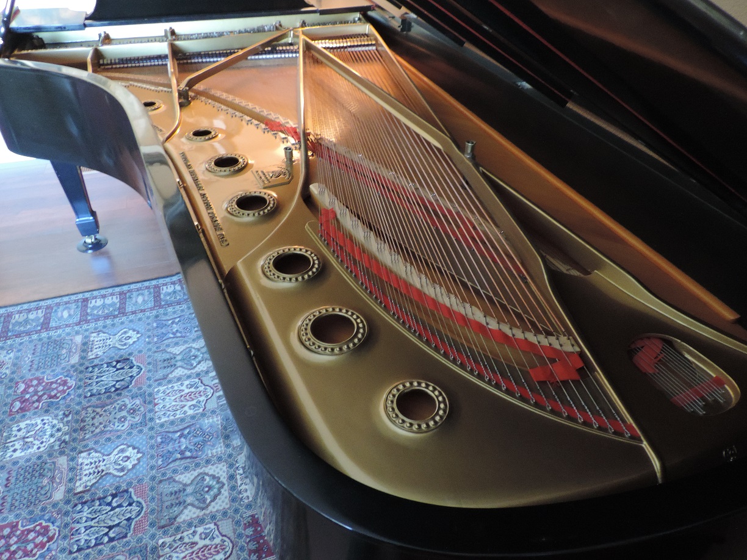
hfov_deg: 71.6
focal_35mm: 24
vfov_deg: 56.8
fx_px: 518
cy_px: 280
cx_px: 374
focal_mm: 4.3
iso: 800
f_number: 3
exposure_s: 1/6
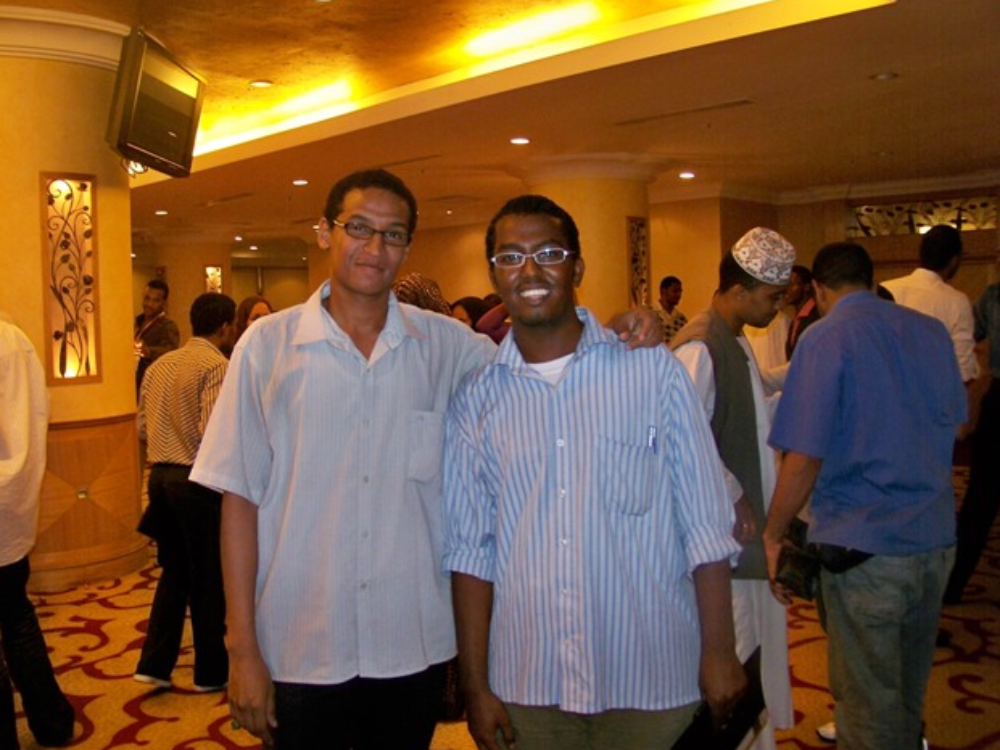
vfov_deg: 41.8
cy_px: 381
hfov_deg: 53.9
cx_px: 488
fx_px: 982
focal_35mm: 34
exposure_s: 1/30
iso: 200
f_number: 2.8
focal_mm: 5.85
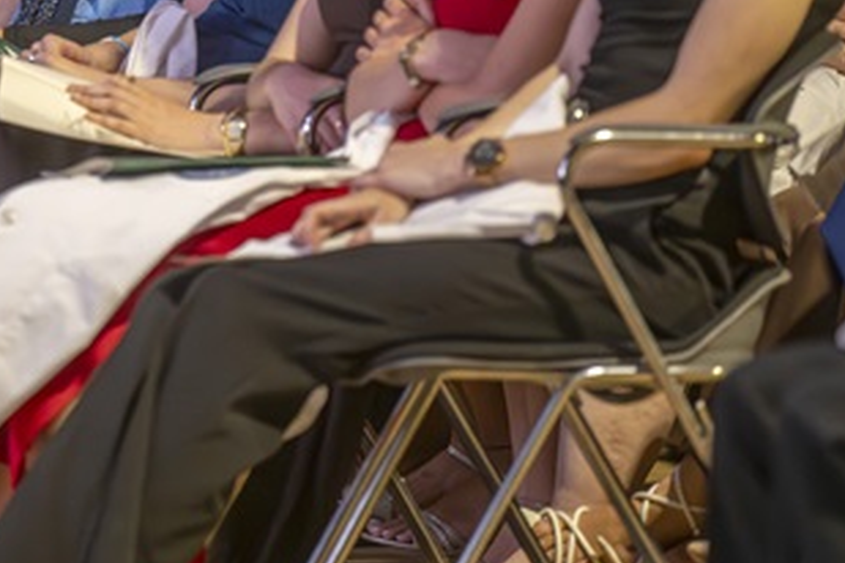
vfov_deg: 2.5
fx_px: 13096
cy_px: 18
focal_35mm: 558
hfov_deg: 3.7
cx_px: 90
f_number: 2.8
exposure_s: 1/80
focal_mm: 200
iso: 1600
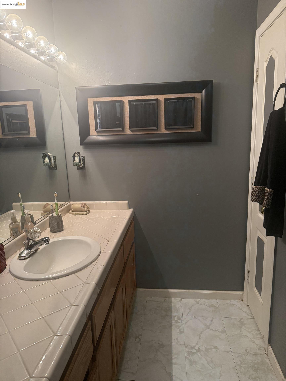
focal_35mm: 24
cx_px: 143
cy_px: 190
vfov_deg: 71.6
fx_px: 264
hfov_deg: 56.8
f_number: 1.78
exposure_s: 1/120
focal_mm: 6.76
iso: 320
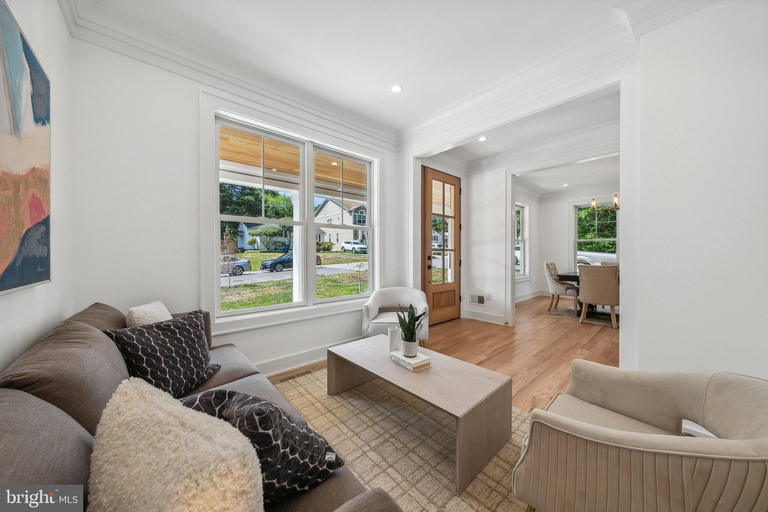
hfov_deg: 112.6
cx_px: 384
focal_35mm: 12
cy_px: 256
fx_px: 256
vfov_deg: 90.1
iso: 640
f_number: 7.1
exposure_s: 1/320
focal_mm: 12
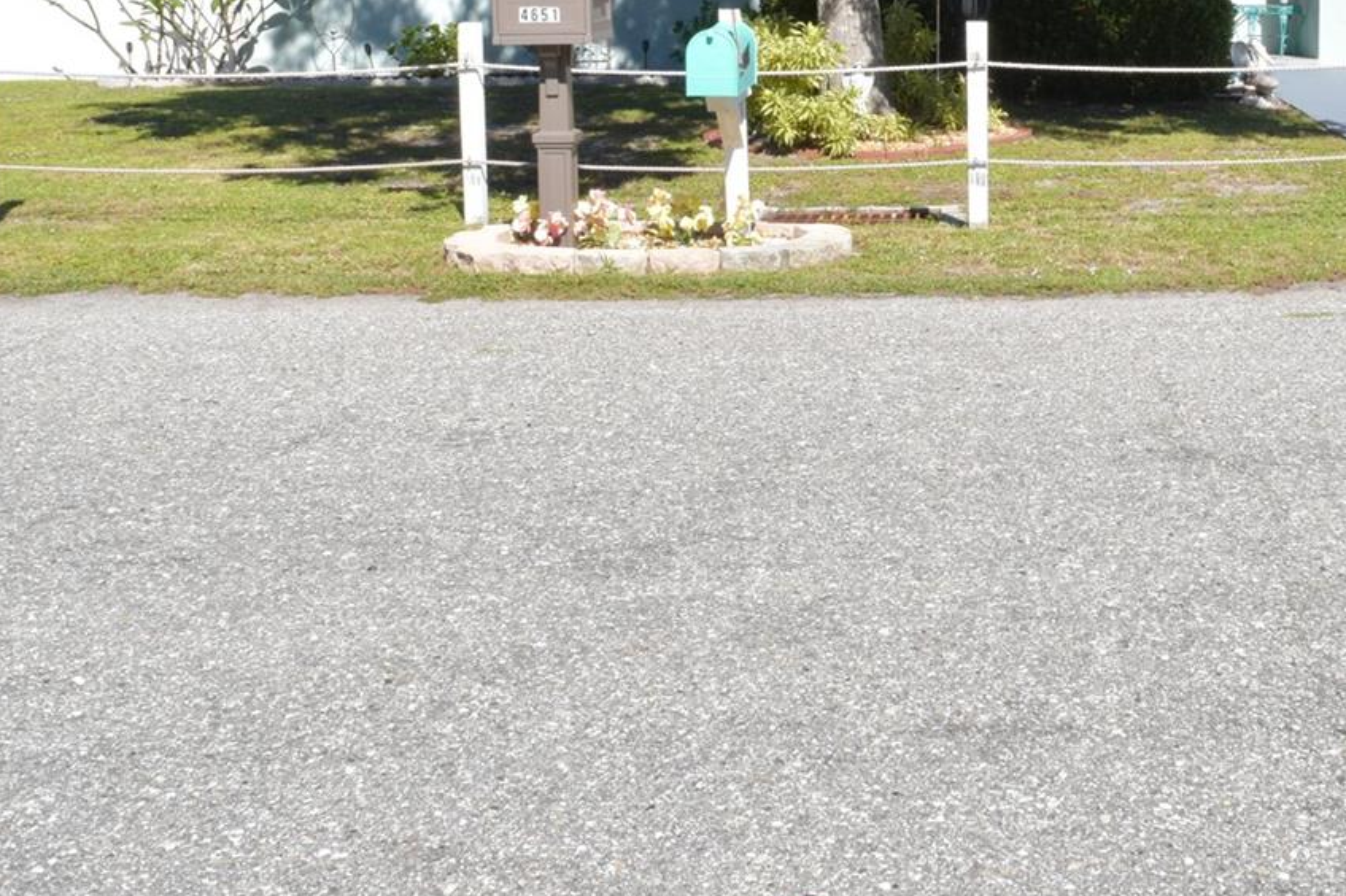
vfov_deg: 25.8
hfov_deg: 38.2
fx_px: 1906
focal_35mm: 51
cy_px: 130
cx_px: 952
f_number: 18
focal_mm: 18
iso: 400
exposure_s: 1/160
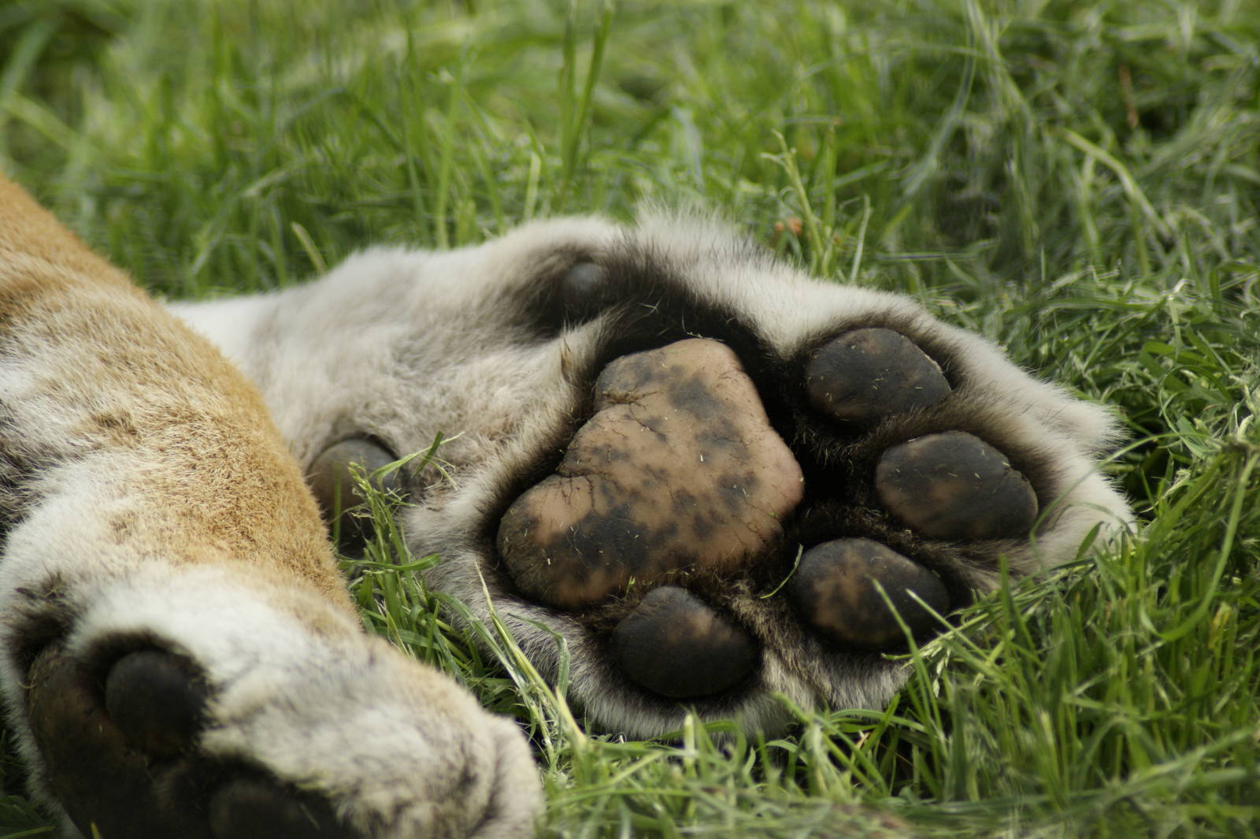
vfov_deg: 3.1
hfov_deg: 4.6
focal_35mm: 450
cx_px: 630
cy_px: 420
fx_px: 15741
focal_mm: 300
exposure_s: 1/500
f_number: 5.6
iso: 400
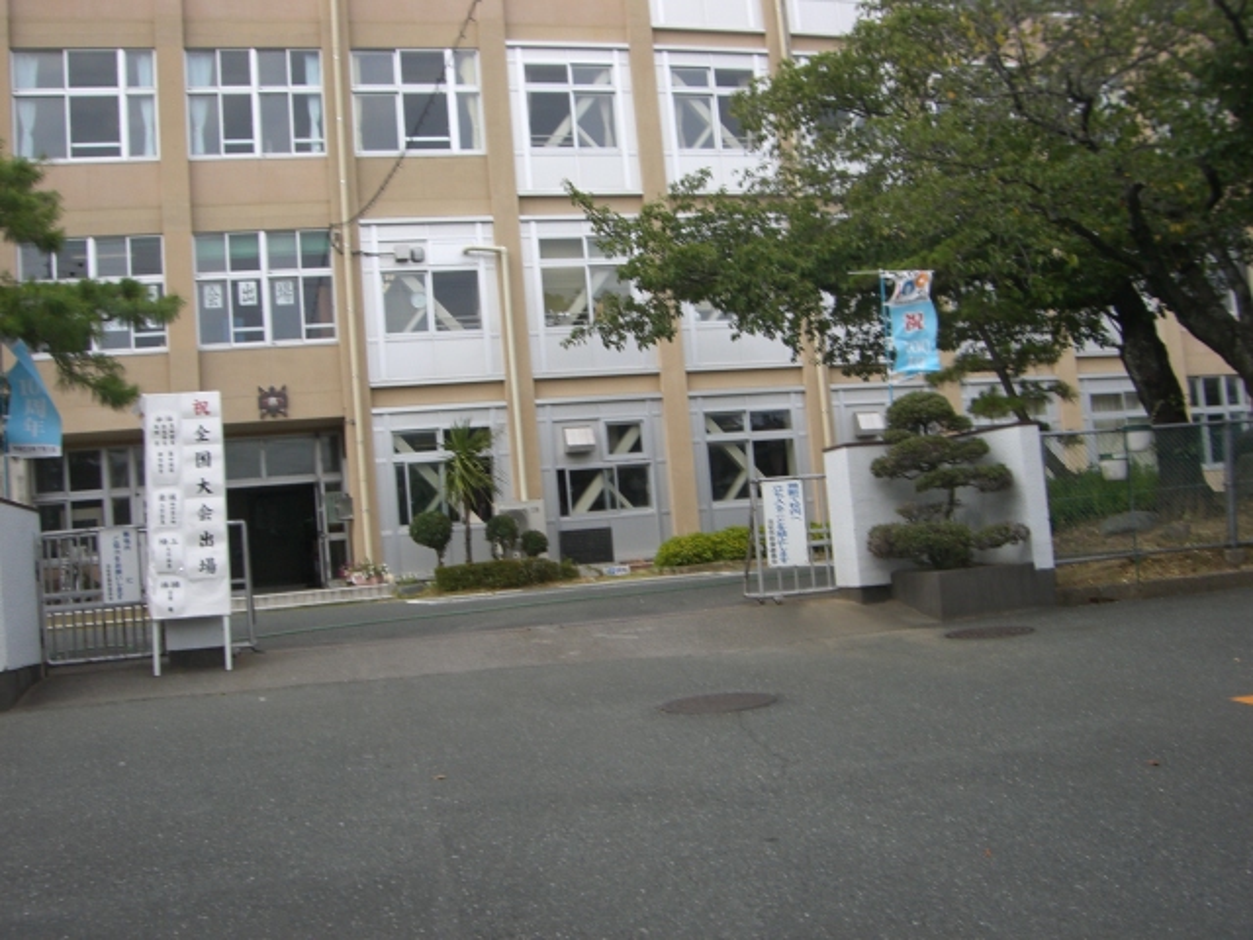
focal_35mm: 38
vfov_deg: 37.7
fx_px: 1375
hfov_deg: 49.0
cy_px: 470
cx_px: 626
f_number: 4.3
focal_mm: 6.2
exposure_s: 1/400
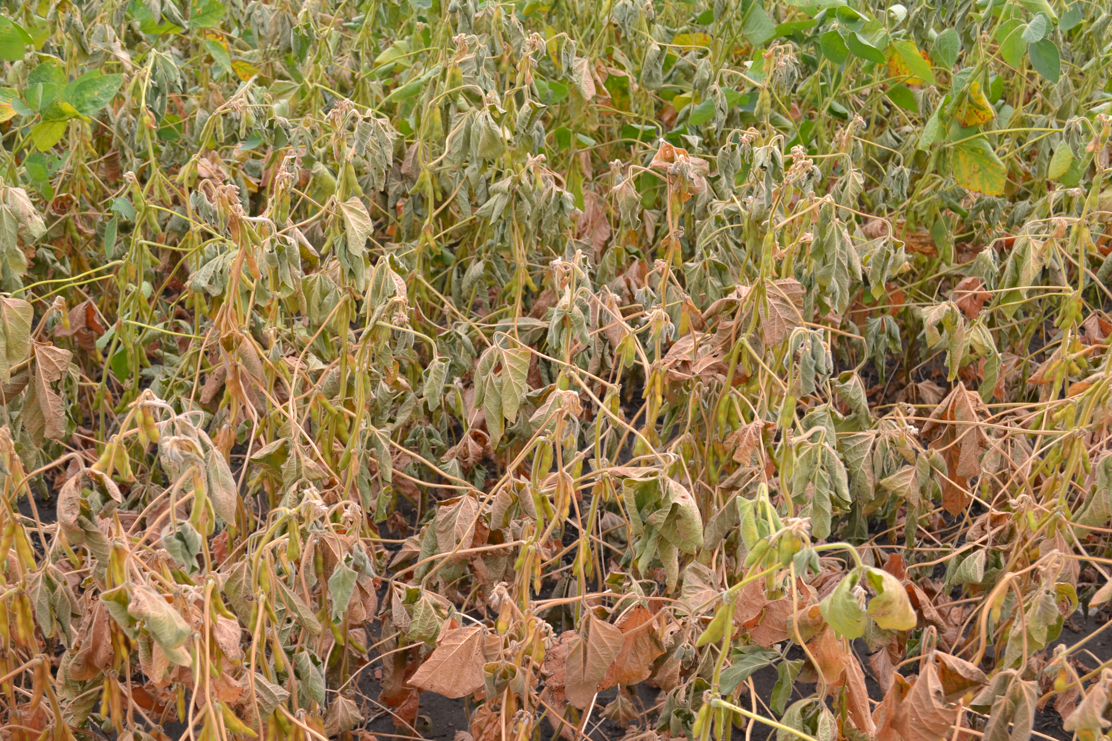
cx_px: 506
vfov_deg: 33.3
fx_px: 1235
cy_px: 436
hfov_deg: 48.4
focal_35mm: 40
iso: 125
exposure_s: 1/125
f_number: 5.6
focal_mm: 22
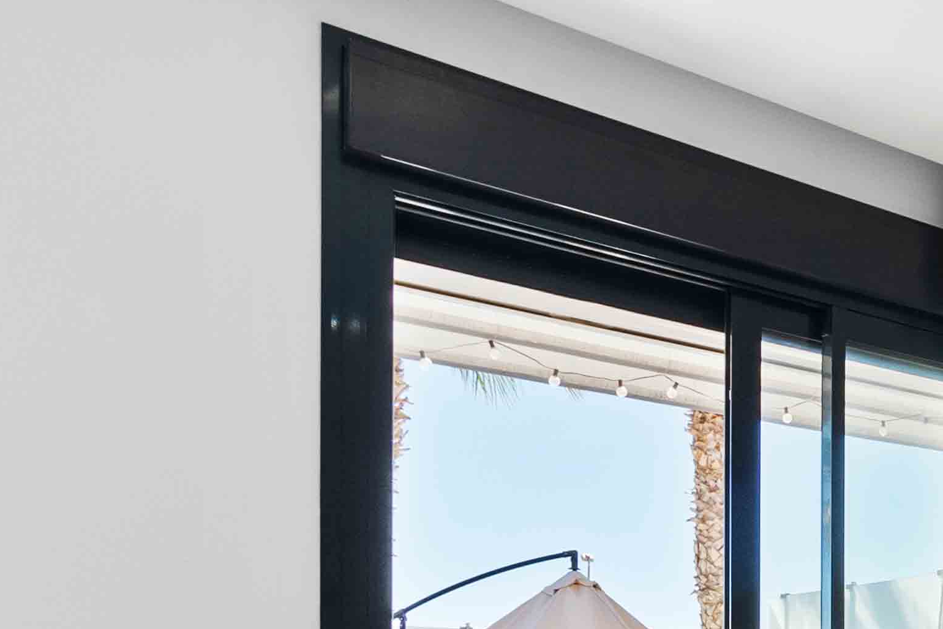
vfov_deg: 26.2
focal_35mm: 46
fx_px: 1205
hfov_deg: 34.3
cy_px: 748
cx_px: 1134
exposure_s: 1/50
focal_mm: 12
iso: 320
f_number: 8
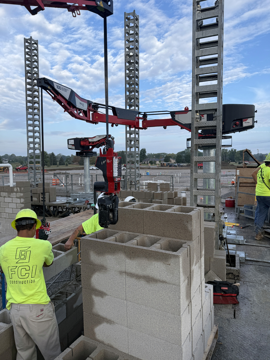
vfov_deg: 71.6
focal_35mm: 24
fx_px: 250
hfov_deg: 56.8
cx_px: 135
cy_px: 180
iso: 80
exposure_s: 1/1689
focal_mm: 6.76
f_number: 1.78
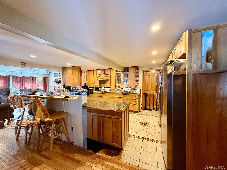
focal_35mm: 14
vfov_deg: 85.7
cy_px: 85
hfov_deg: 102.1
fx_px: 92
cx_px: 114
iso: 500
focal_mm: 2.22
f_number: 2.2
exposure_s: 1/60
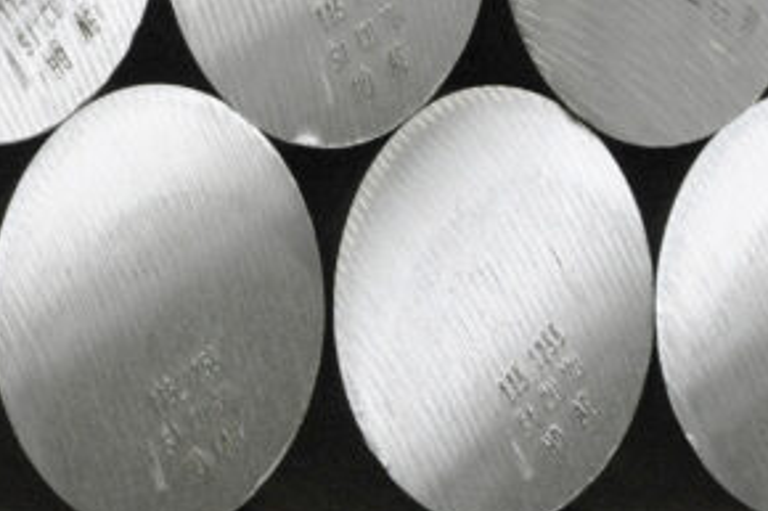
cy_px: 75
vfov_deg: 2.4
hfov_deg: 3.6
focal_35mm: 565
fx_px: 12046
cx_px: -138
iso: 3200
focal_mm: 160
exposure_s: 1/500
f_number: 4.5
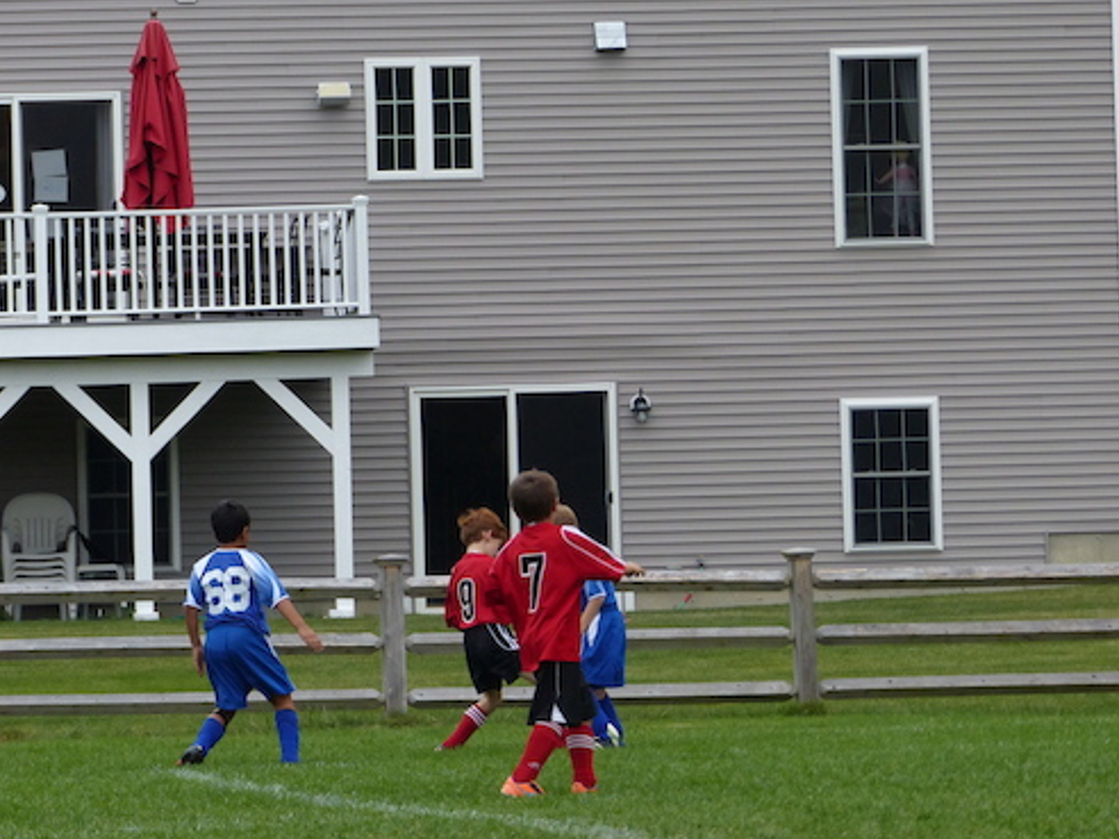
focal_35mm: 235
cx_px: 545
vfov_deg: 6.3
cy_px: 387
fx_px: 7597
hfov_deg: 8.4
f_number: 2.8
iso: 250
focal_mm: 39.1
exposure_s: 1/500
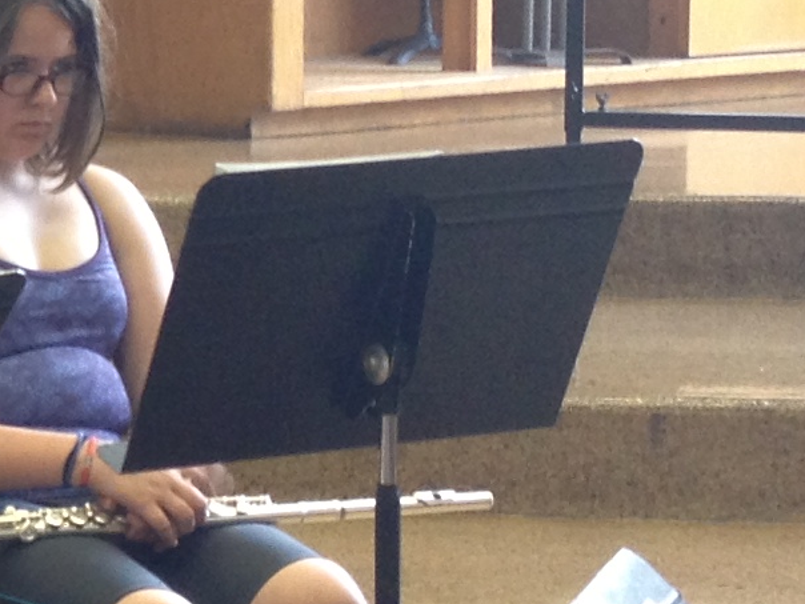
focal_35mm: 189
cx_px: -684
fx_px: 4395
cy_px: 163
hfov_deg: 9.9
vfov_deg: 7.9
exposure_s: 1/20
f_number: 2.4
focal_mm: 4.28
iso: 80
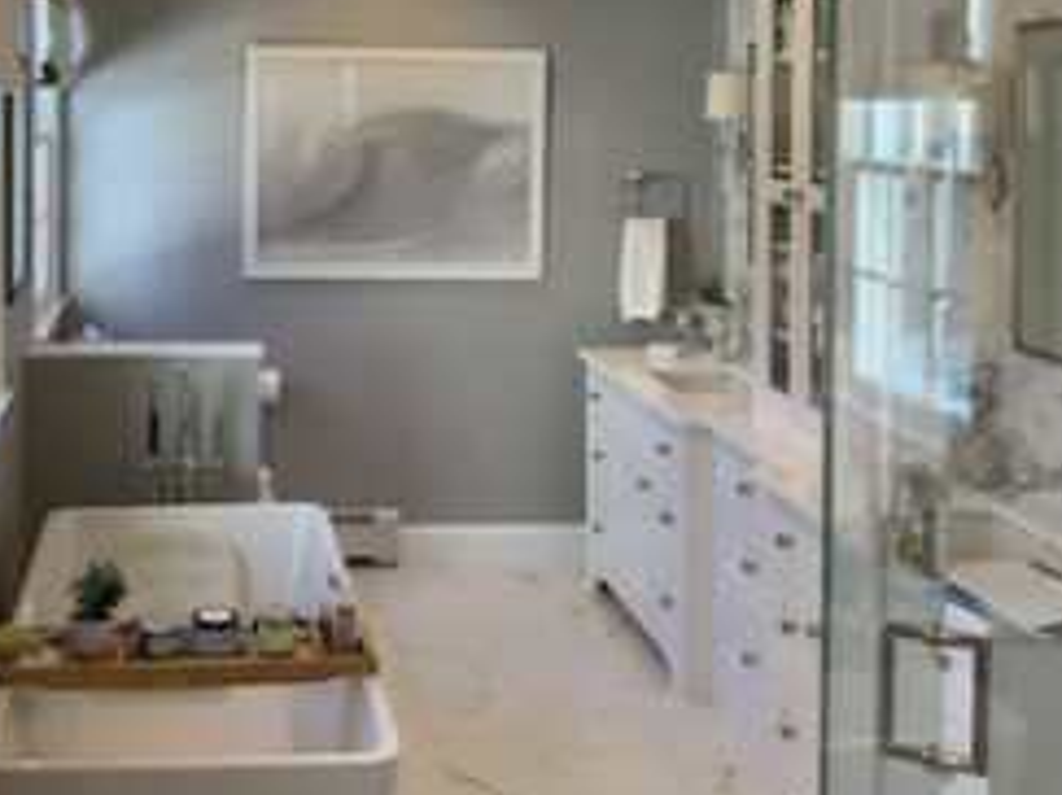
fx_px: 1564
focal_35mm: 51
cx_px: 317
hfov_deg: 36.9
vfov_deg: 27.7
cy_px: 114
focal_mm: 3
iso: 64
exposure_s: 1/120
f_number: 1.8
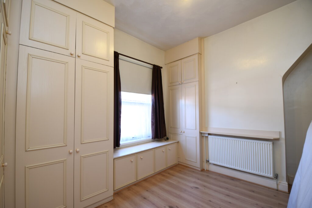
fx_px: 130
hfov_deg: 100.4
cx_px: 156
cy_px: 104
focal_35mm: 15
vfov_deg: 77.3
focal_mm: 10
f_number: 3.5
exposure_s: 1/13
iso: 100
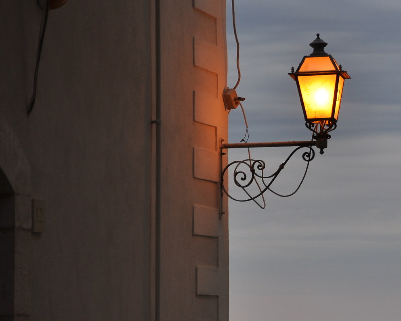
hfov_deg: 8.0
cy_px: 162
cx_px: 473
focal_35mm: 238
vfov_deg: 6.5
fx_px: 2824
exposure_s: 1/200
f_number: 5.6
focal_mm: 70
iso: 200
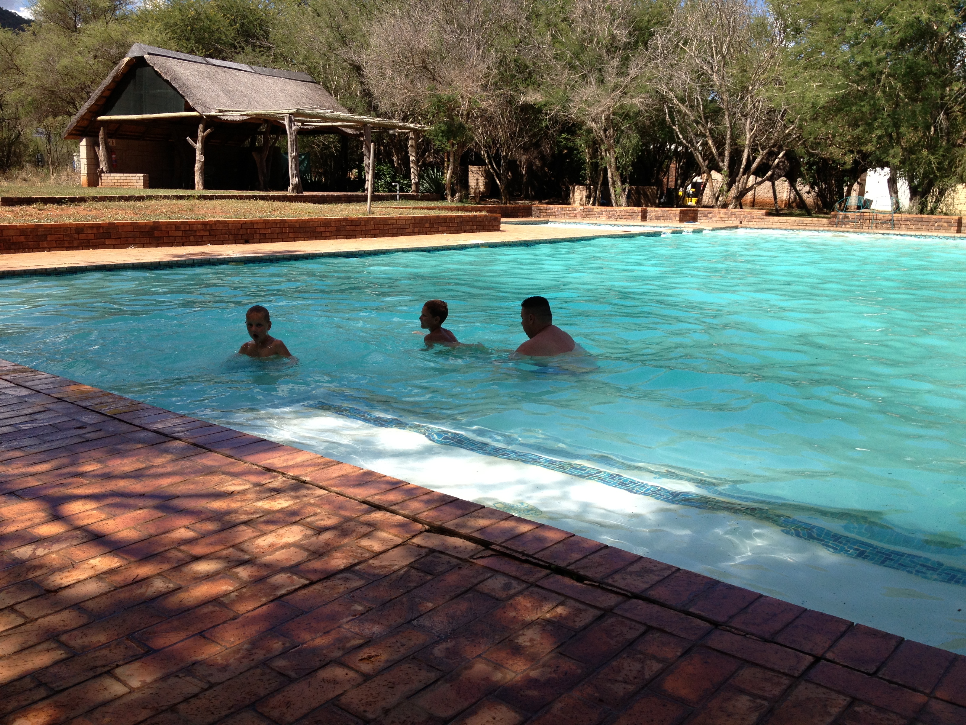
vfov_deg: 40.7
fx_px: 977
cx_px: 483
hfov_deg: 52.6
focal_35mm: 35
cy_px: 362
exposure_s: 1/1227
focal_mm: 4.28
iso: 50
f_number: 2.4
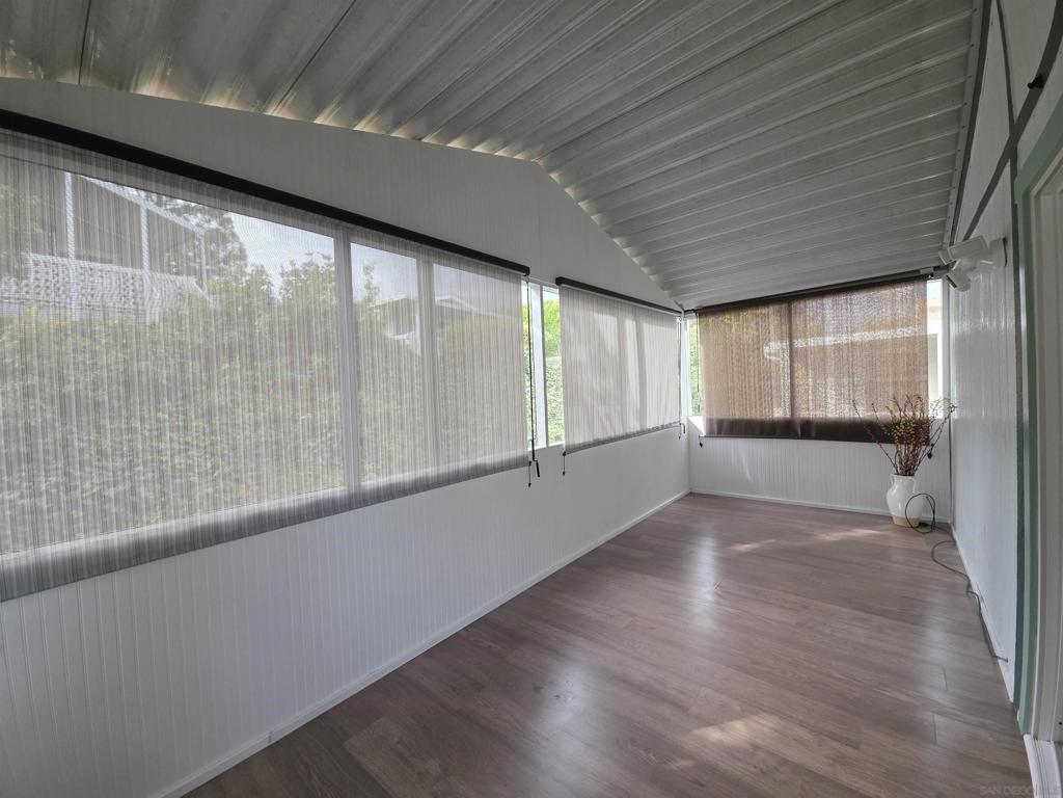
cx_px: 532
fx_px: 399
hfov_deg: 106.2
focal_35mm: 13
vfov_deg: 89.9
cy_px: 399
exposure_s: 1/120
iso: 100
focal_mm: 2.2
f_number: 1.9
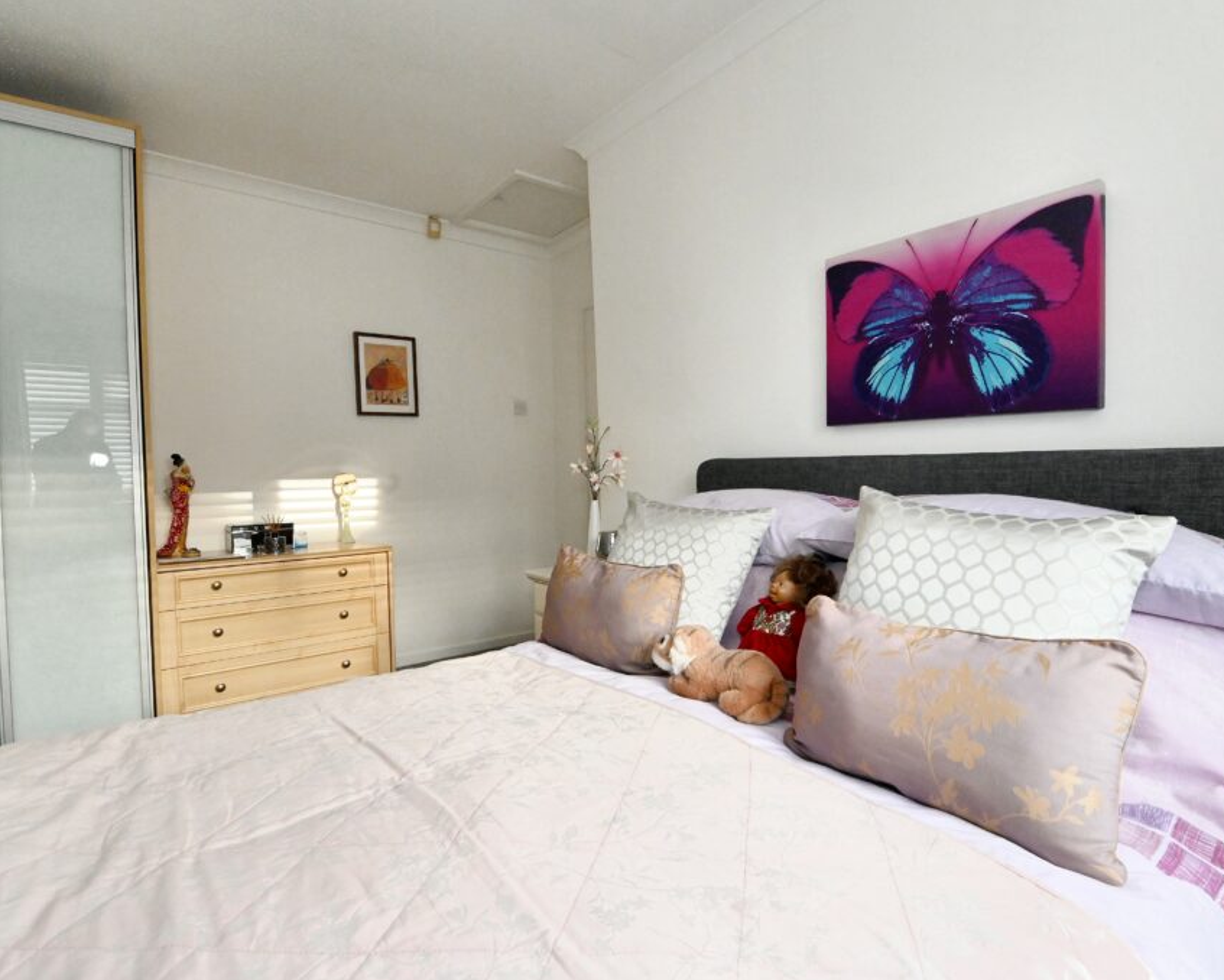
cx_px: 575
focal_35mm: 17
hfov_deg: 89.5
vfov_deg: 77.0
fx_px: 616
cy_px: 491
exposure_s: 1/200
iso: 6400
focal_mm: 15
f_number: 10
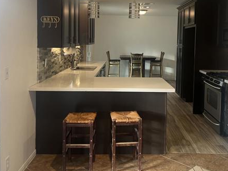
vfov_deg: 37.1
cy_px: 52
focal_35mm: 38
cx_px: 128
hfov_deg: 48.9
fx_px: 250
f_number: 1.5
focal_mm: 5.7
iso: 160
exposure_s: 1/60
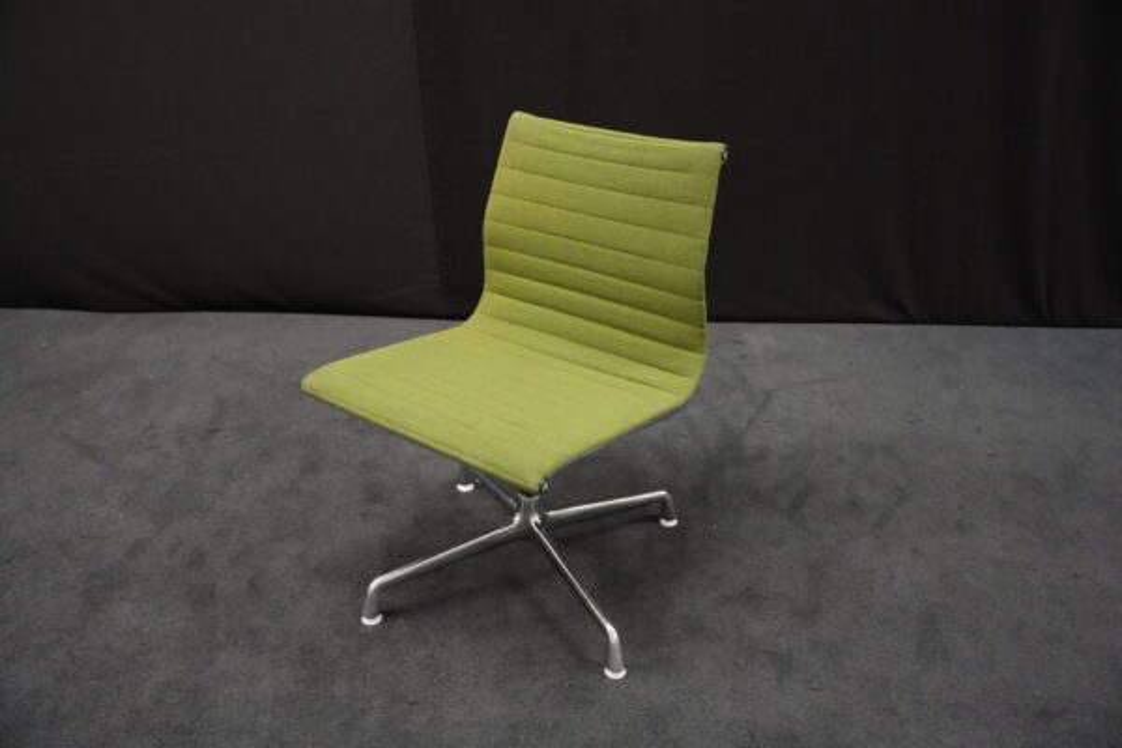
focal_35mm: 32
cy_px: 374
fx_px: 997
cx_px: 561
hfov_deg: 58.7
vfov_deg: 41.1
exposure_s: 1/125
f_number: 4
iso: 12800
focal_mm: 32
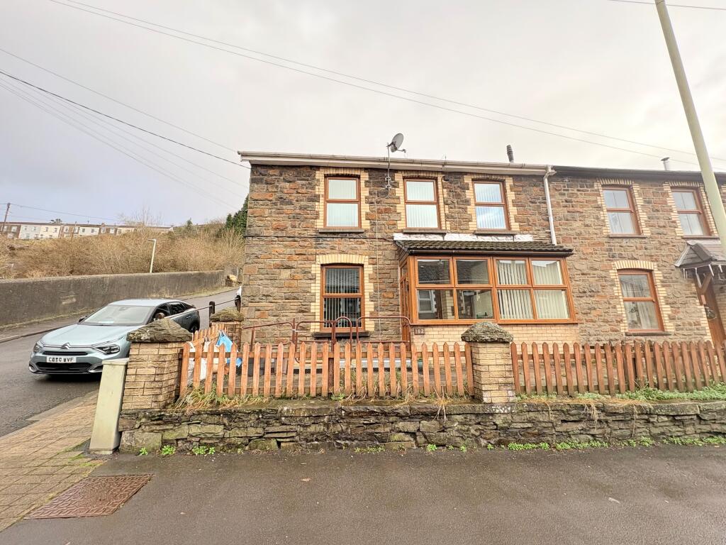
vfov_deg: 85.7
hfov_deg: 102.1
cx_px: 363
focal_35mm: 14
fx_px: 294
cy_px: 272
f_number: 2.2
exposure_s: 1/388
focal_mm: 2.22
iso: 64
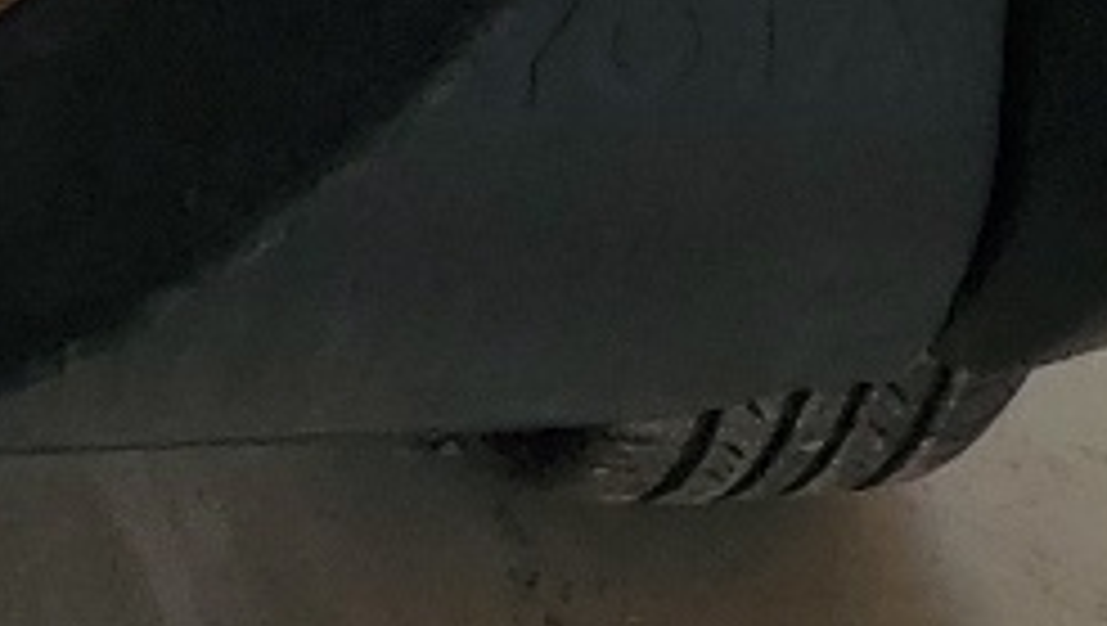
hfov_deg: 11.0
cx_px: -806
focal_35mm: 184
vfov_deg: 6.1
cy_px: -1229
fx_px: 5407
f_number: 1.5
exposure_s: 1/303
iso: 50
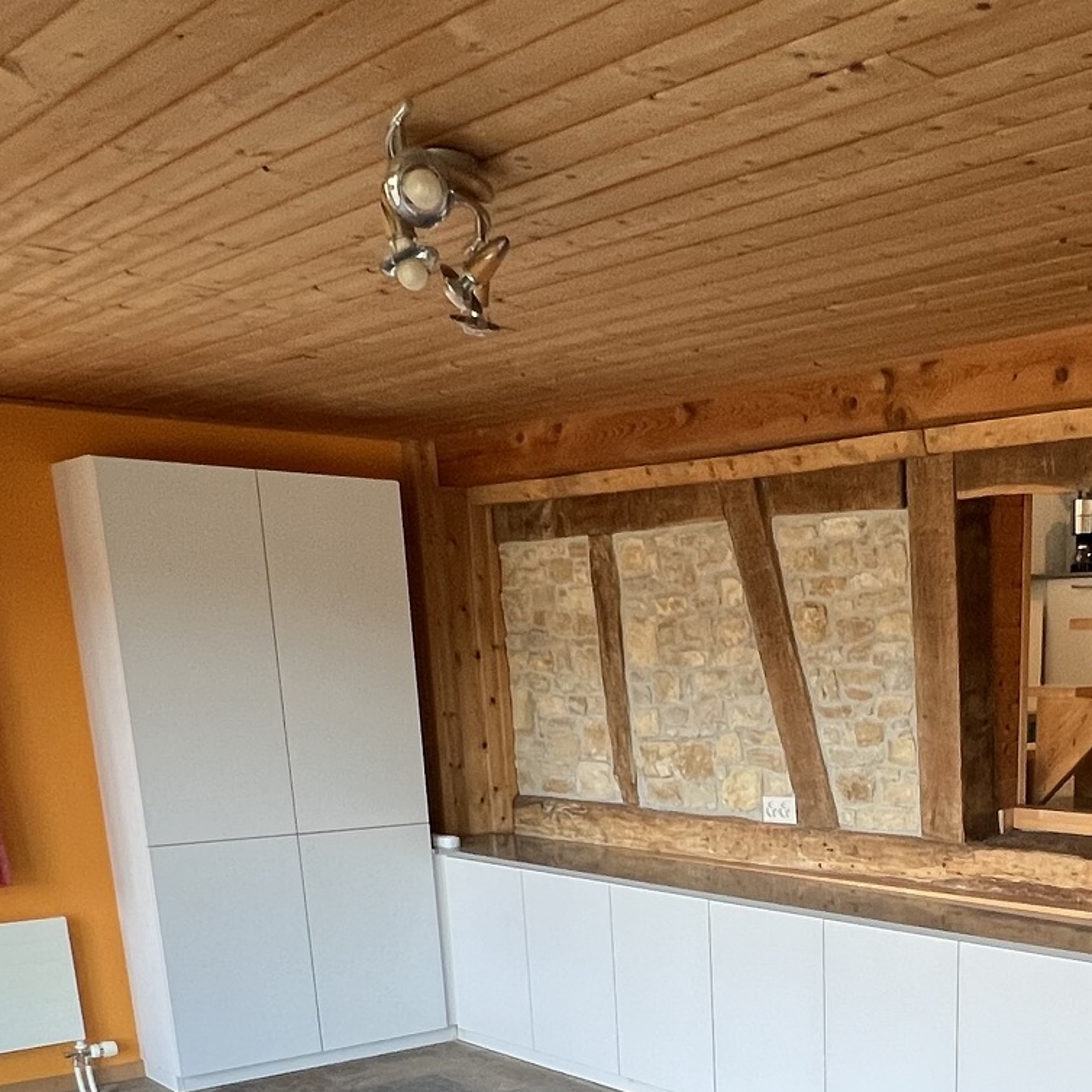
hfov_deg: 41.0
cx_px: 881
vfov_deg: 38.0
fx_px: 1392
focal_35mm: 39
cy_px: 1101
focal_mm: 1.57
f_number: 1.8
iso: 125
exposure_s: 1/99
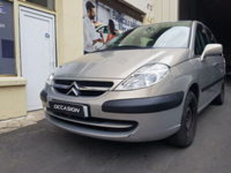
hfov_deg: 67.3
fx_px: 174
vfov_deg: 53.1
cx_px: 116
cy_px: 86
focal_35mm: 26
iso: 40
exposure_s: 1/479
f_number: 1.7
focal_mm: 4.3
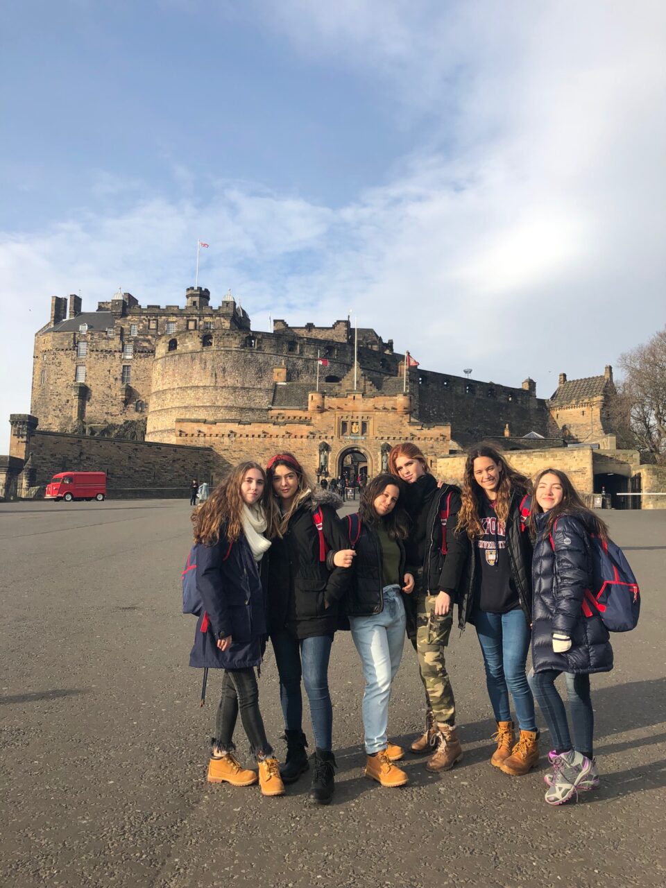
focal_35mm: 28
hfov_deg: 49.7
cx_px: 333
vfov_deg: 63.4
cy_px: 444
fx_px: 718
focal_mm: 4
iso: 20
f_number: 1.8
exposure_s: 1/1412
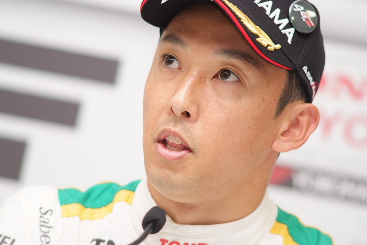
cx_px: 184
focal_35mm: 270
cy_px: 122
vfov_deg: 5.1
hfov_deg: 7.6
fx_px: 2752
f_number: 2.8
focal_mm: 180
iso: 400
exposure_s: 1/250
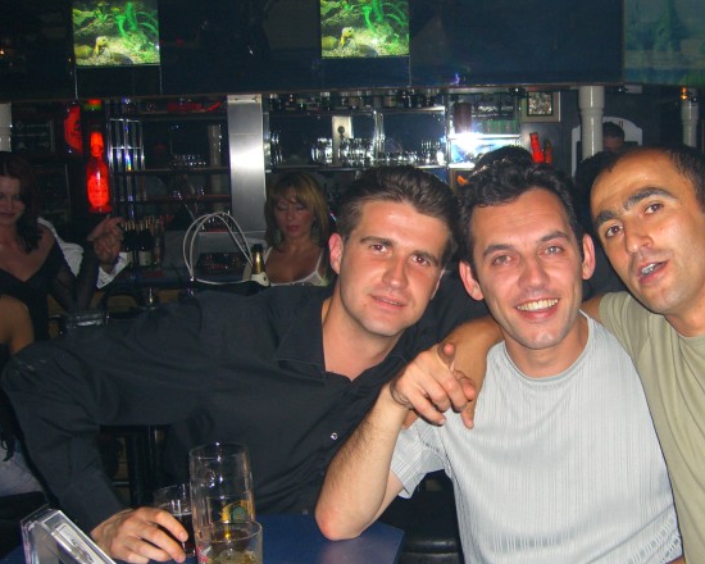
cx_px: 495
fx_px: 1127
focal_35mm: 54
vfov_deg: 27.9
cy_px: 374
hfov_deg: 34.3
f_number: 2.8
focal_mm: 7.9
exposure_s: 1/60
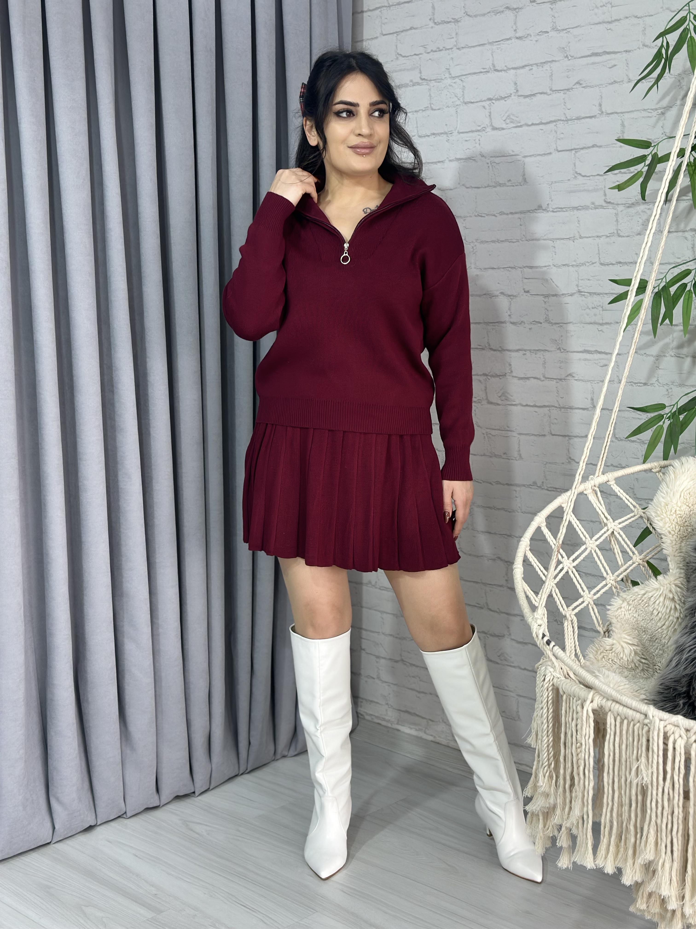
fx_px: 1287
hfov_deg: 30.3
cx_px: 348
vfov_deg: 39.7
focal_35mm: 48
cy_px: 464
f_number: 1.78
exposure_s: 1/100
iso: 64
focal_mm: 6.86
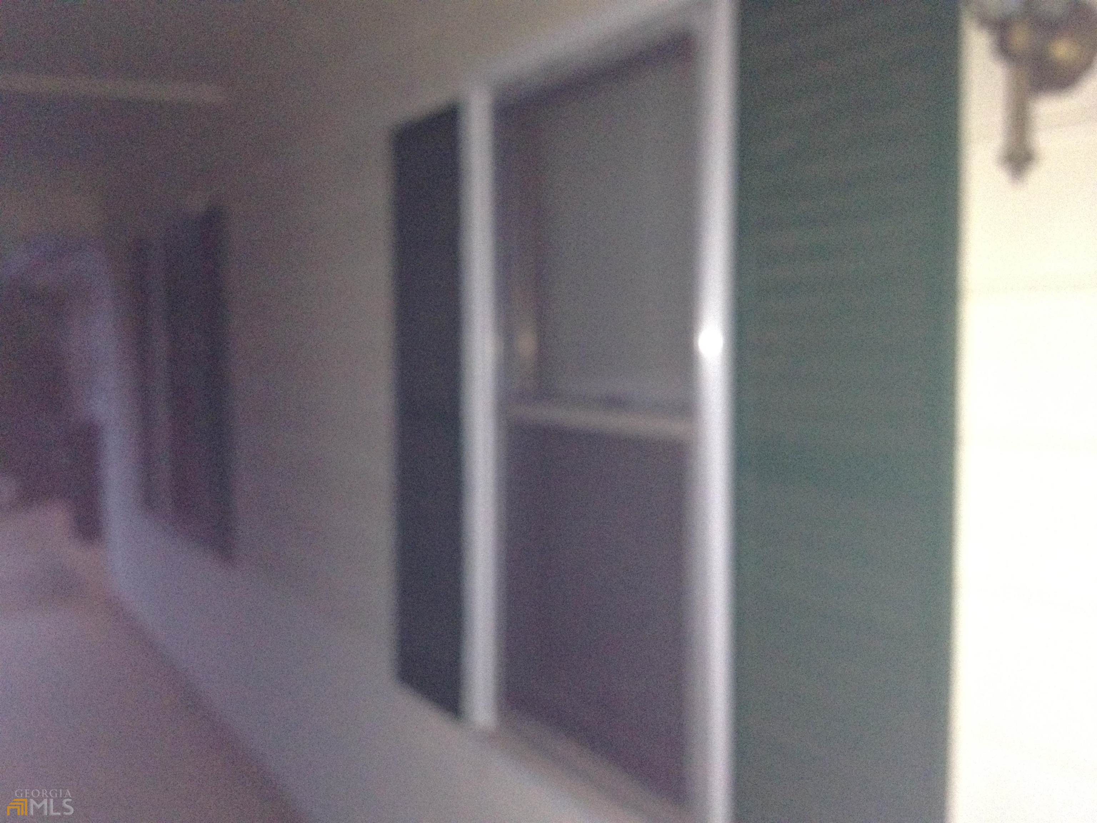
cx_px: 548
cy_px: 412
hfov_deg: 52.6
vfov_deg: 40.7
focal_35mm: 35
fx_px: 1109
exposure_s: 1/16
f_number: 2.4
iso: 640
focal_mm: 4.28
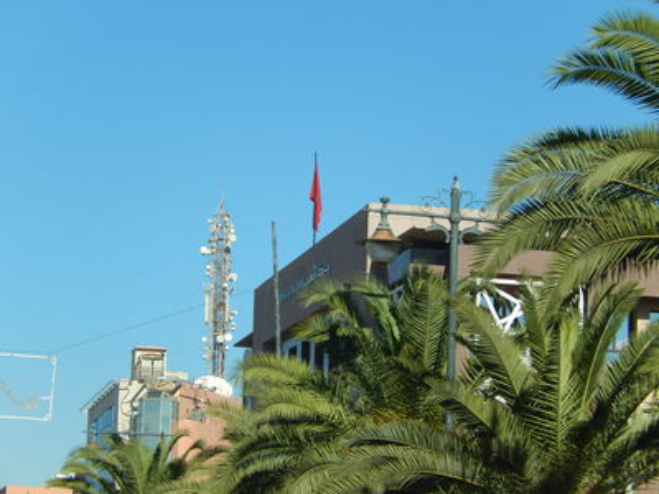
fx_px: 2551
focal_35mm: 134
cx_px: 330
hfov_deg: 14.7
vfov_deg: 11.1
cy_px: 247
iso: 125
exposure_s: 1/500
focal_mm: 24.1
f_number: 5.6
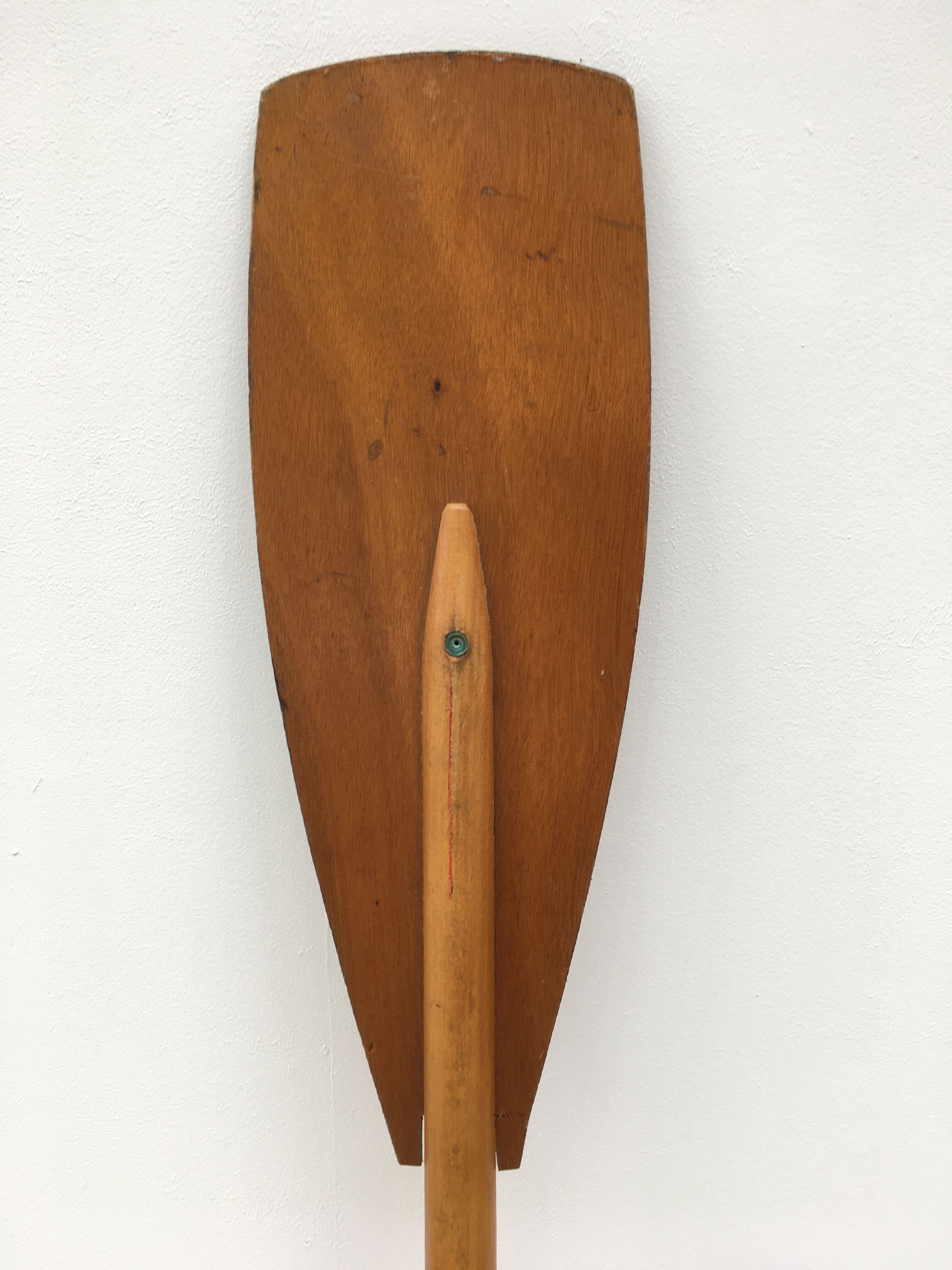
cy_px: 635
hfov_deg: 48.2
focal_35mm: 29
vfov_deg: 61.7
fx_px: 1063
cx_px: 476
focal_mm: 4.15
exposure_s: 1/50
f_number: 2.2
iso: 25
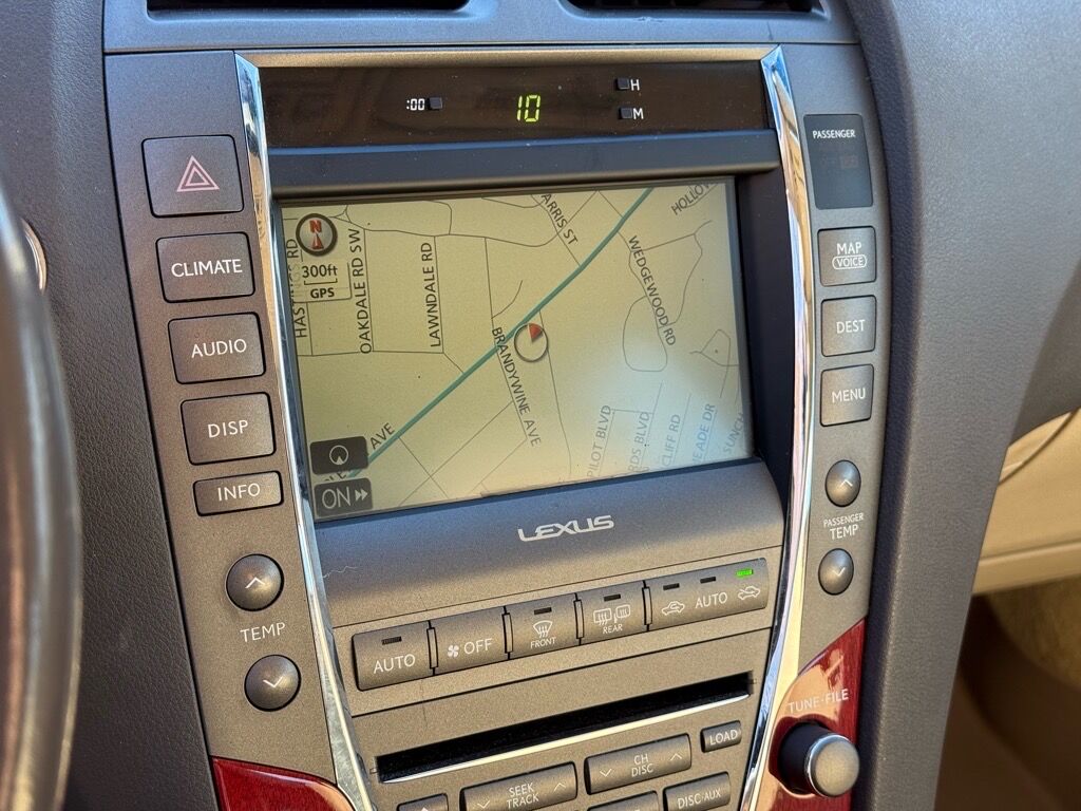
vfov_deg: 30.3
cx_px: 540
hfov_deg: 39.7
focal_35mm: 48
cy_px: 406
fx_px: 1499
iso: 64
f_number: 1.78
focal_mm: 6.76
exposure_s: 1/130
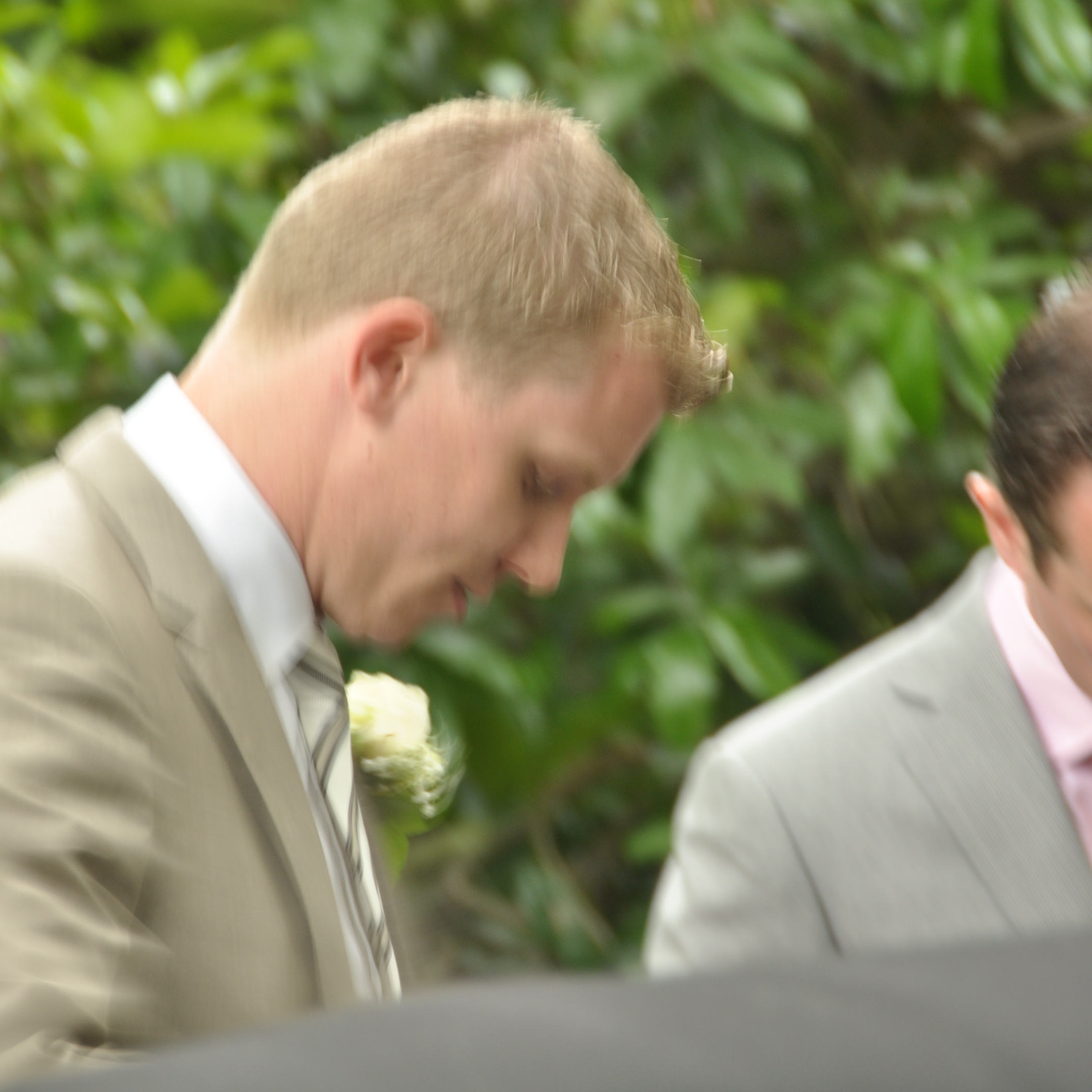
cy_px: 546
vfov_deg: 6.1
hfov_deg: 6.1
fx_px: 10279
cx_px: 575
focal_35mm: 288
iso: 250
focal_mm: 150
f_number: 5.6
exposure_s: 1/6
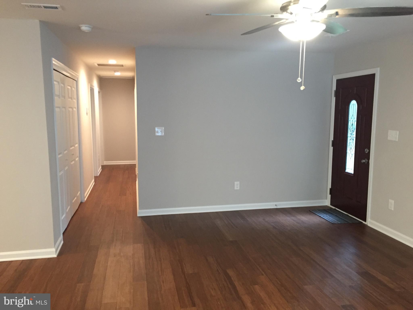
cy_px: 155
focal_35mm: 29
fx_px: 346
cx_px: 206
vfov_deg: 48.2
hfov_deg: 61.7
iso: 250
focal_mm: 4.15
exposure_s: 1/24
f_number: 2.2
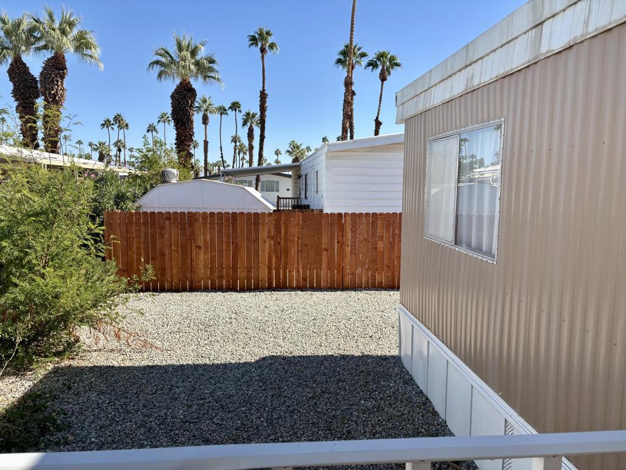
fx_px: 470
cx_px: 313
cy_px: 235
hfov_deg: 67.3
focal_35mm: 26
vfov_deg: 53.1
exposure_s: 1/2538
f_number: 1.6
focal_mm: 5.96
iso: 50
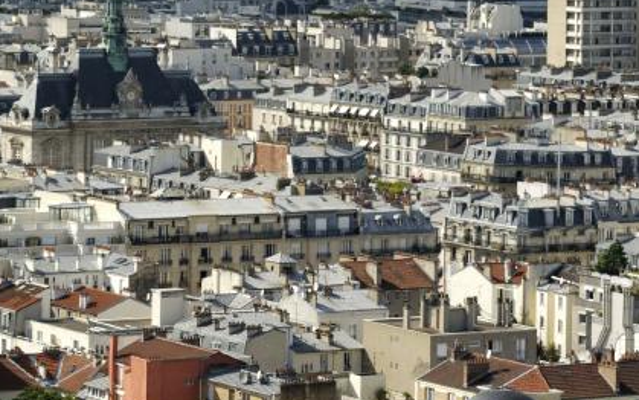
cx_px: -305
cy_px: -102
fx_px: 3797
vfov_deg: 6.0
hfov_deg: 9.4
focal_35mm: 218
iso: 560
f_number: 13
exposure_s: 1/1000
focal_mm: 70
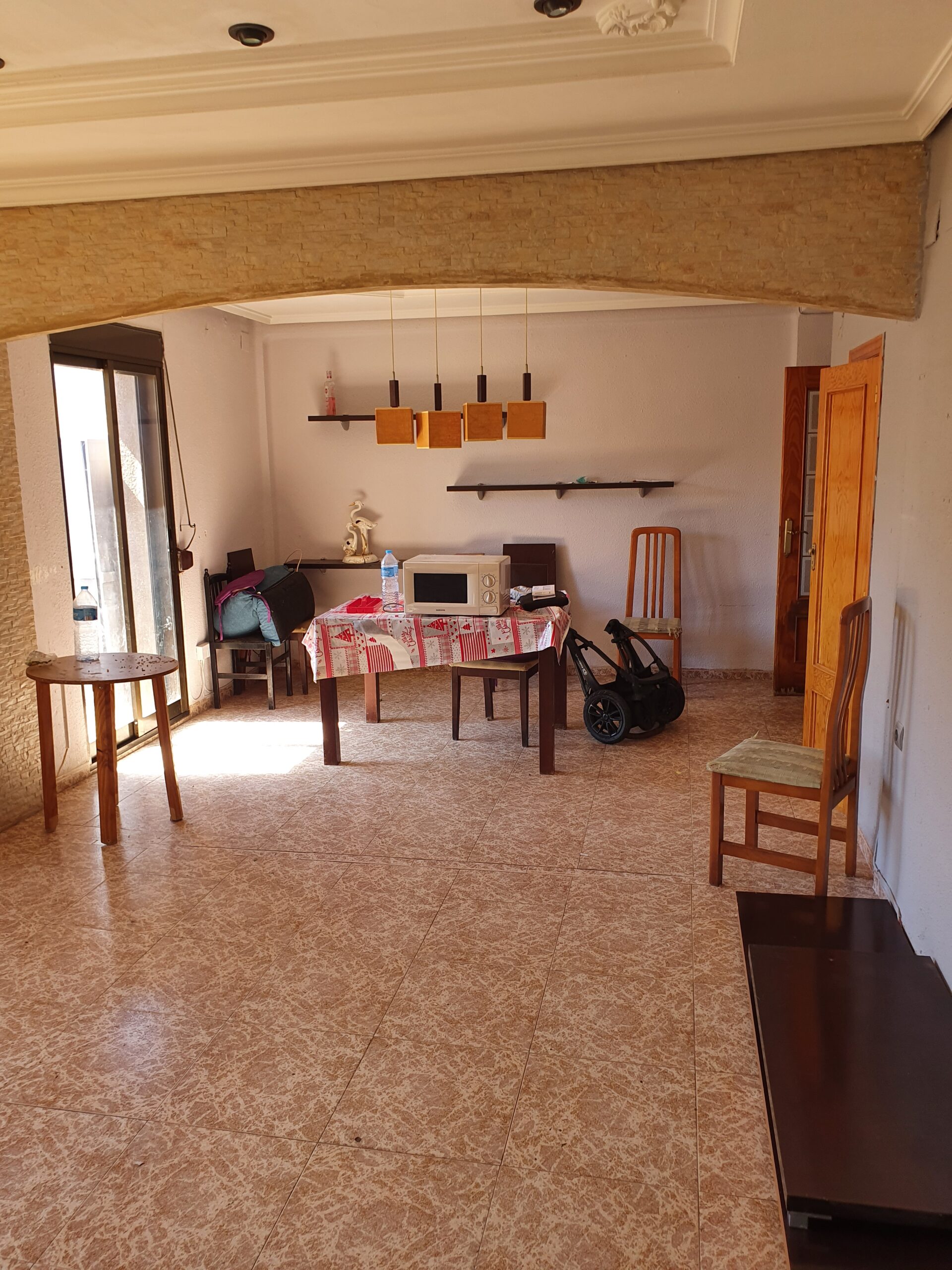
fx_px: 953
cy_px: 635
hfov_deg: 53.1
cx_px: 476
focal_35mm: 26
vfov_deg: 67.3
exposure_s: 1/100
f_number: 2.4
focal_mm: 4.3
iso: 50
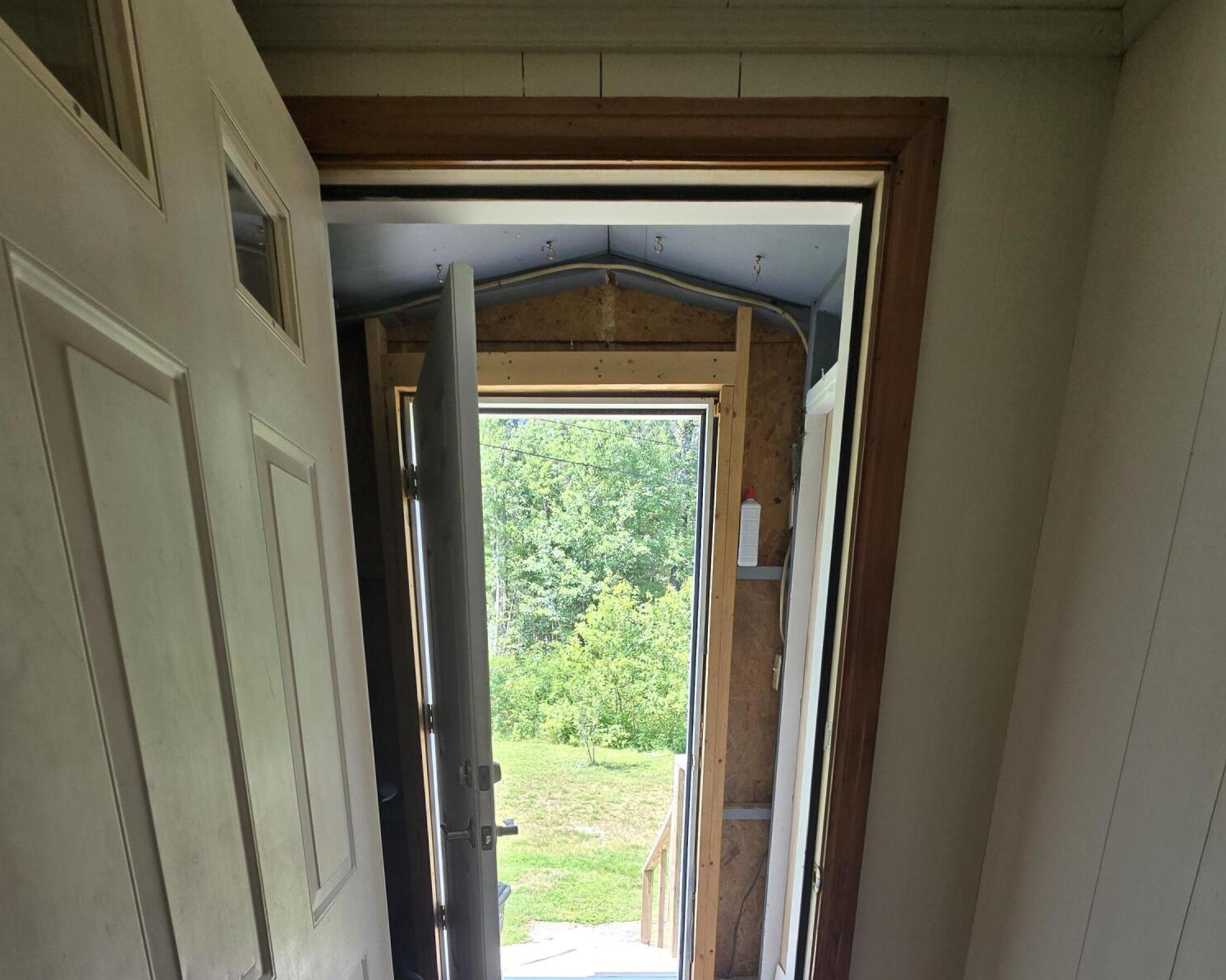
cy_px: 816
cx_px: 611
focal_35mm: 17
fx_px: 617
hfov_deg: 89.6
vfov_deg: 67.8
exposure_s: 1/133
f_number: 2.2
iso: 50
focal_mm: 2.2
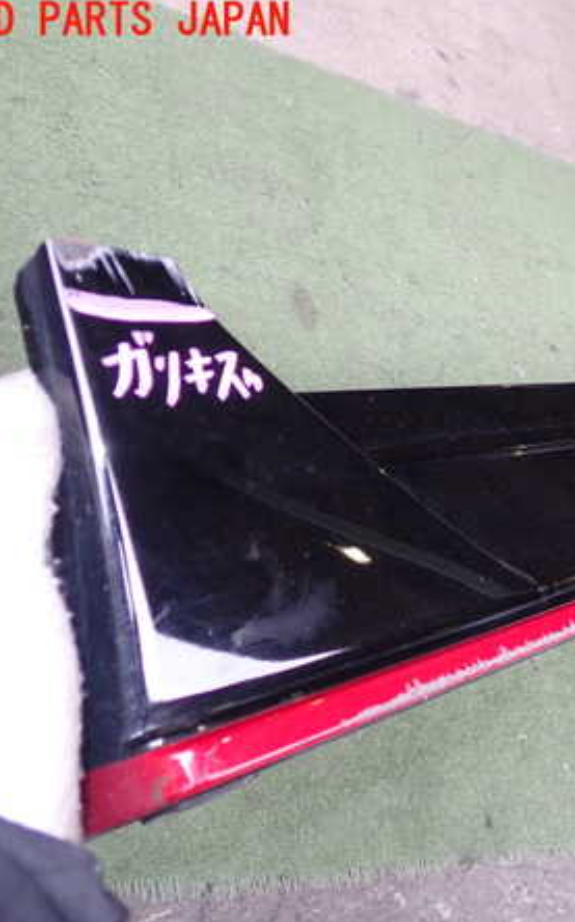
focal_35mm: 43
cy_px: 463
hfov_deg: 28.5
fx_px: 1080
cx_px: 536
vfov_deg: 46.2
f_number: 2.3
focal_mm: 5.4
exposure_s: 1/100
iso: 200
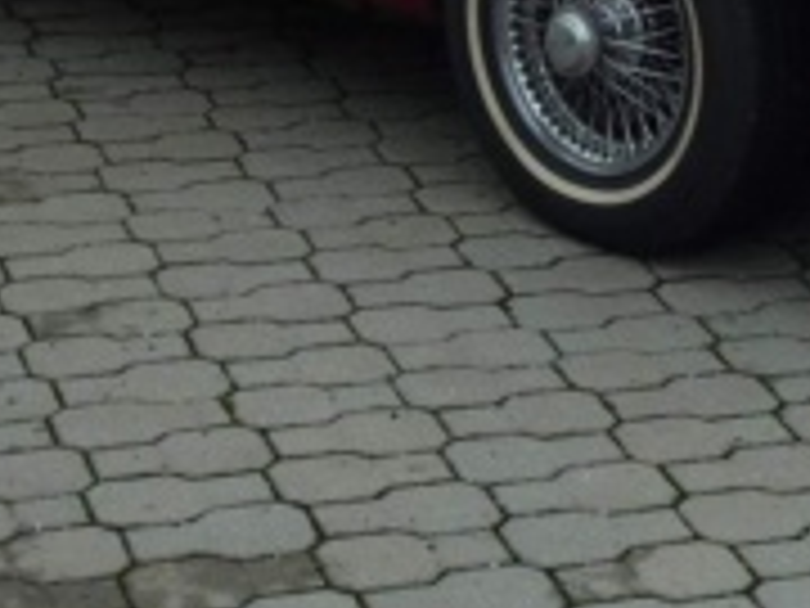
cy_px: -173
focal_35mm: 125
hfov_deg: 15.8
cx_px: 495
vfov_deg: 11.6
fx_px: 2925
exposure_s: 1/125
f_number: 4
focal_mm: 8
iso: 100
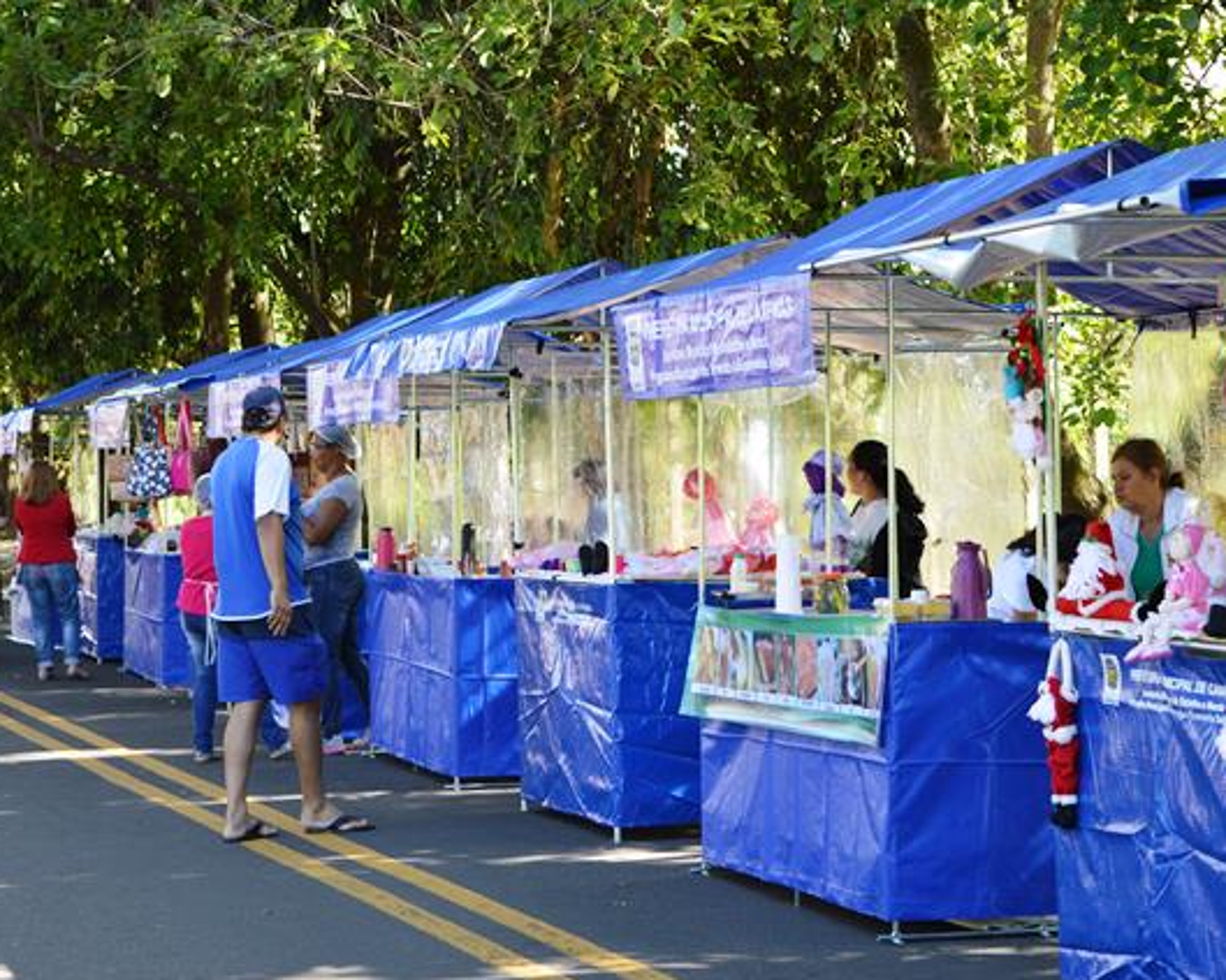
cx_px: 654
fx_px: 3394
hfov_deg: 20.5
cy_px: 491
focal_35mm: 94
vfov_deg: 16.4
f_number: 5.6
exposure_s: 1/125
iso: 320
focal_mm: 55
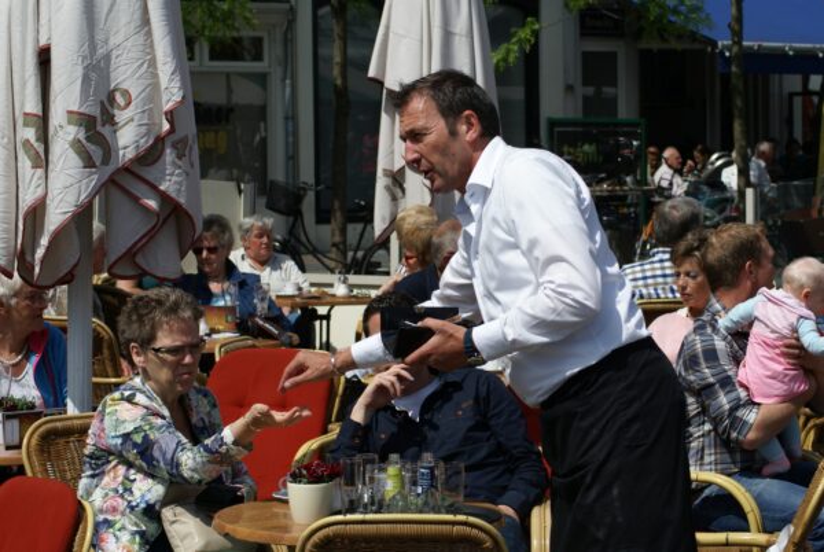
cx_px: 412
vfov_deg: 13.1
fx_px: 2407
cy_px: 276
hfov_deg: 19.4
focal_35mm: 105
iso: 100
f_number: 8
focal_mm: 70
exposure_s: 1/500
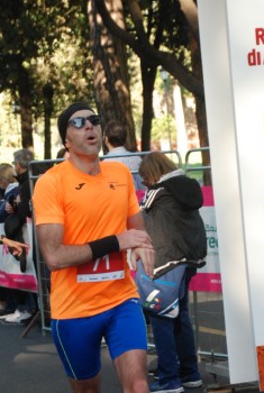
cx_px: 122
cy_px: 295
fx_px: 1631
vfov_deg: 13.7
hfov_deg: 9.3
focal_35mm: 149
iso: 1000
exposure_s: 1/320
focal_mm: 58
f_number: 5.3
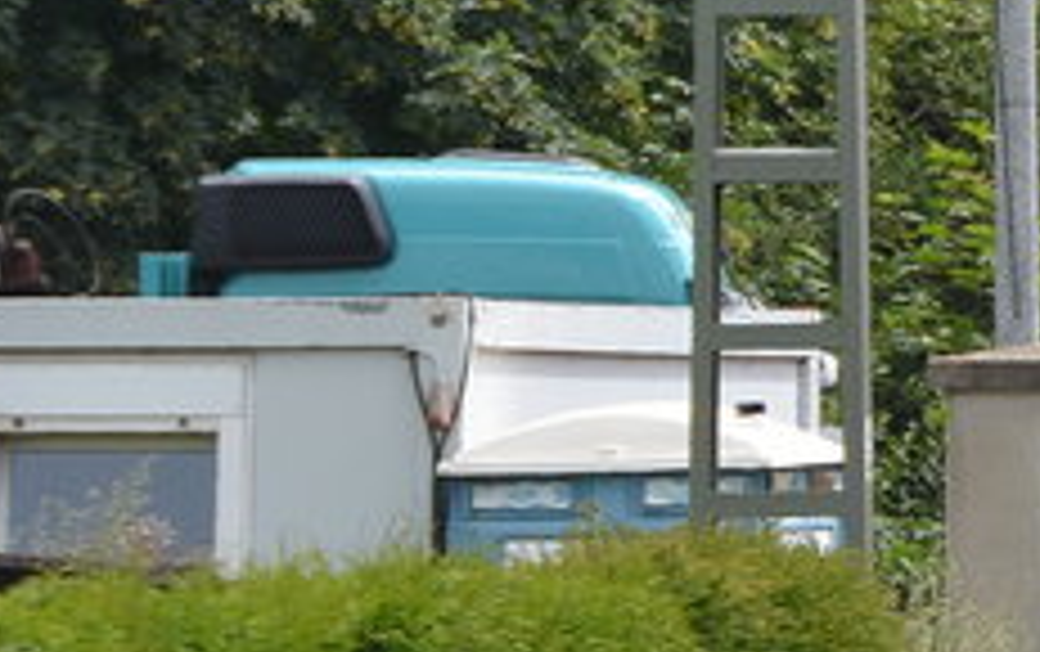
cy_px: 76
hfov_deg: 2.1
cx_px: 2670
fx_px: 28112
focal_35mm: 991
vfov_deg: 1.3
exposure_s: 1/640
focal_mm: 125
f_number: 8
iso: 250
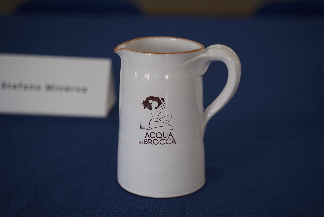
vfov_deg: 18.2
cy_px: 108
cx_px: 162
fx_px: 675
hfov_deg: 27.0
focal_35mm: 75
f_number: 3.5
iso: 1250
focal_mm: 75
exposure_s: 1/100
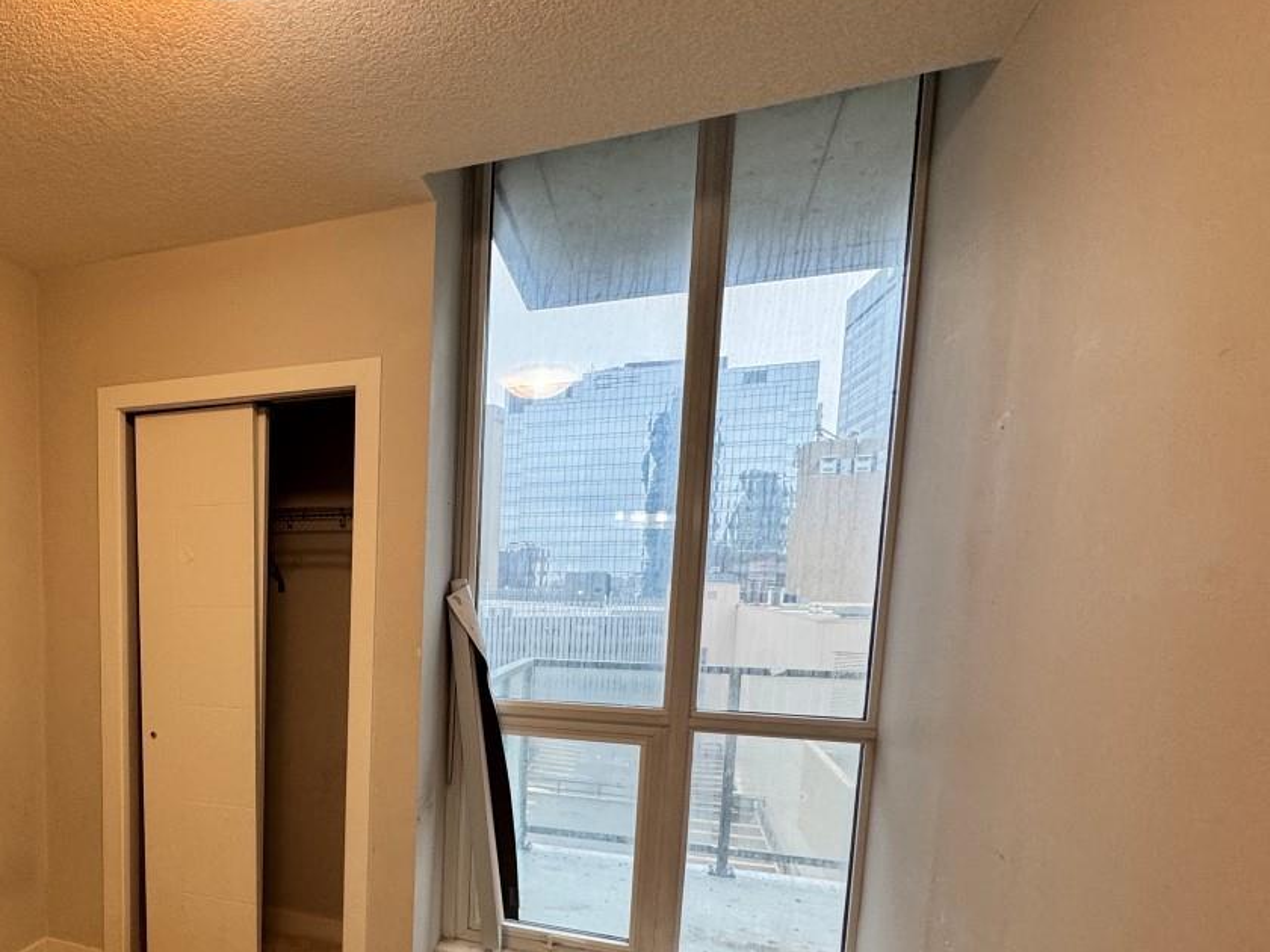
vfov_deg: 54.8
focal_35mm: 24
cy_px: 682
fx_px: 881
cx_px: 254
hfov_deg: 65.2
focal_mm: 2.22
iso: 200
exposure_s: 1/120
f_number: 2.2
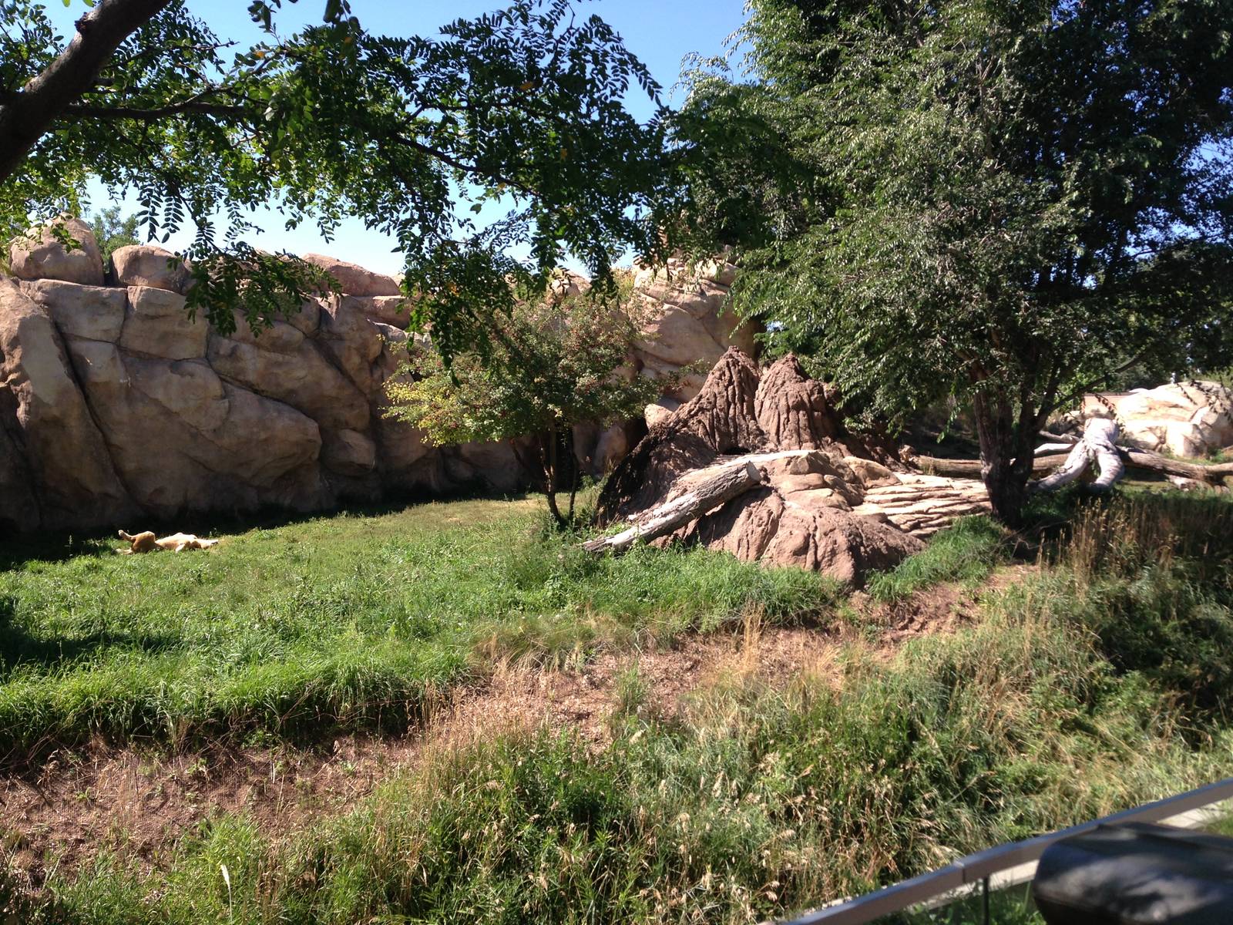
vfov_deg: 42.9
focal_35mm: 33
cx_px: 616
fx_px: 1175
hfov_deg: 55.4
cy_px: 462
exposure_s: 1/526
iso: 50
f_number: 2.4
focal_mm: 4.13
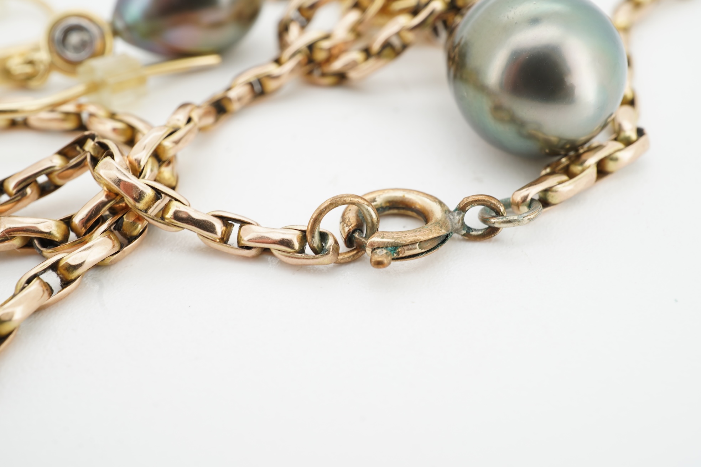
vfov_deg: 29.9
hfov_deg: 43.6
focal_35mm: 45
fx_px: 876
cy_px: 234
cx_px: 350
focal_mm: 30
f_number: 22
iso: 125
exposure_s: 1/50
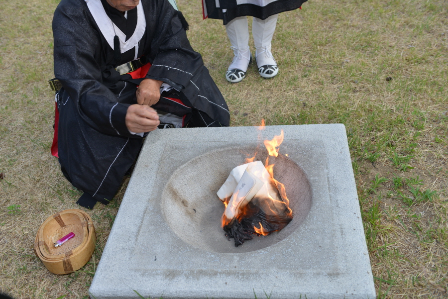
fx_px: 473
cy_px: 150
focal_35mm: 38
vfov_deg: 35.1
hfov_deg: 50.7
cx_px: 224
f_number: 4.5
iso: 200
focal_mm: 38
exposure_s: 1/250
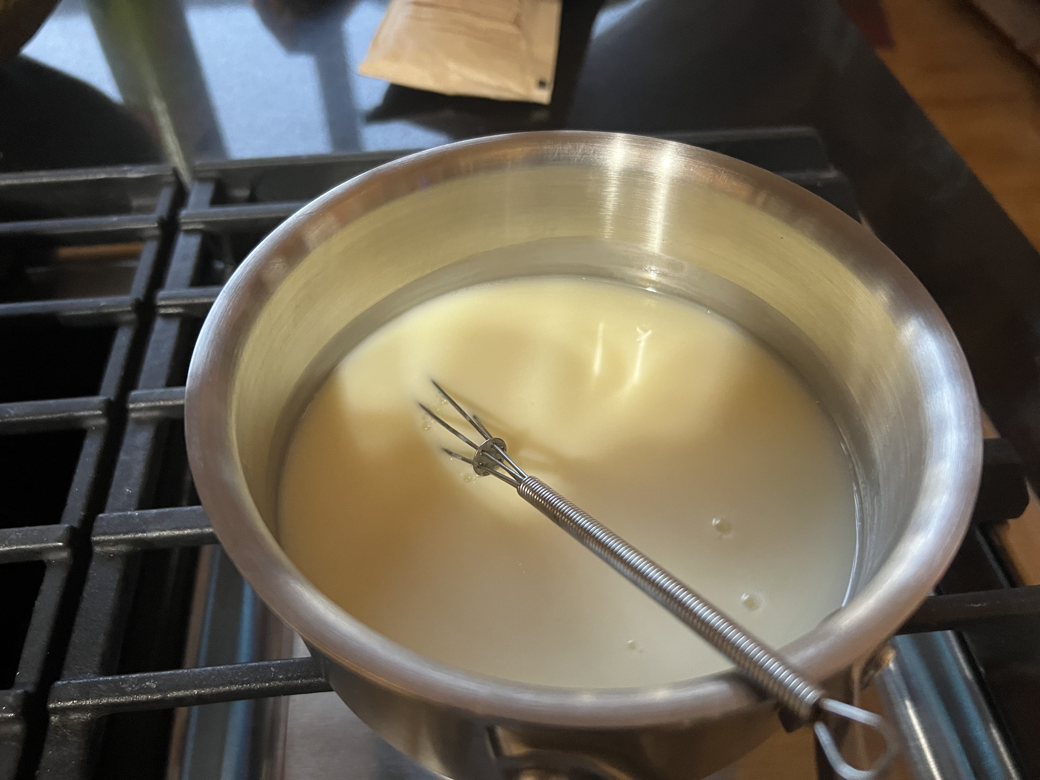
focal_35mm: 26
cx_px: 520
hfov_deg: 67.3
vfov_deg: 53.1
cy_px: 390
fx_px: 781
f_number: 1.5
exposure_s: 1/40
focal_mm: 5.7
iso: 500
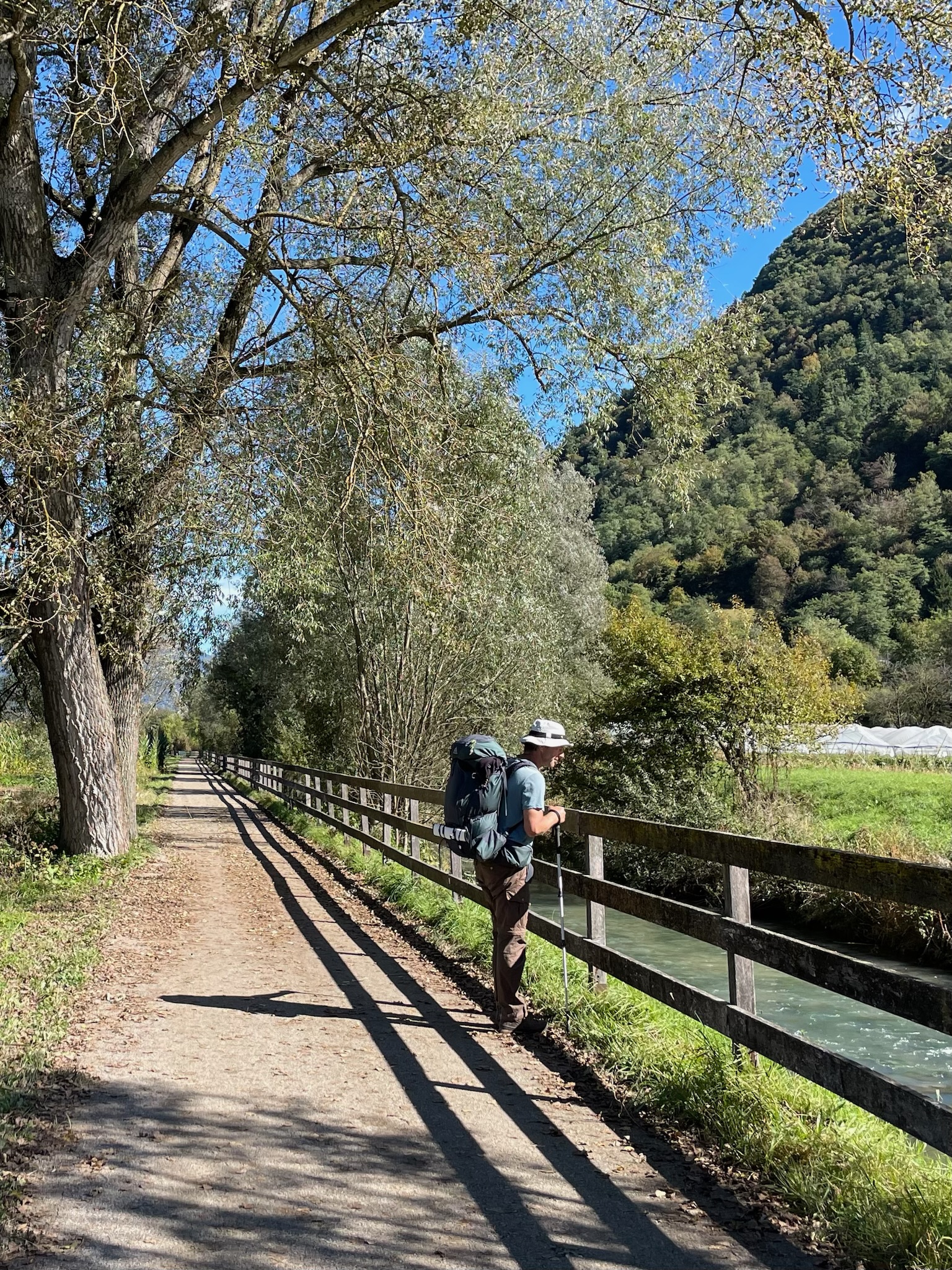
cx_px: 476
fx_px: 953
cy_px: 635
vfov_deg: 67.3
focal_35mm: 26
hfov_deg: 53.1
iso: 32
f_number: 1.6
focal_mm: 4.2
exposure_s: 1/1350
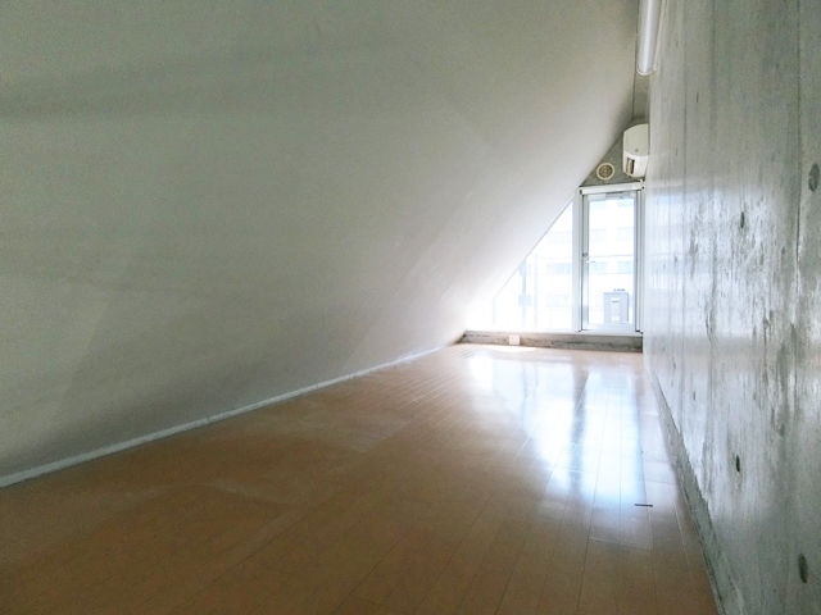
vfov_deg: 68.7
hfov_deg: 84.7
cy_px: 308
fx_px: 451
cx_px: 410
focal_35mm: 19
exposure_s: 1/125
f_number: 2.7
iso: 250
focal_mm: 4.06
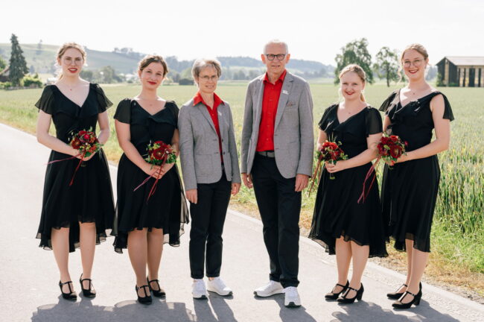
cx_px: 242
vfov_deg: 26.9
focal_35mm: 50
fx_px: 672
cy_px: 161
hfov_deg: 39.6
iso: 100
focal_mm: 50
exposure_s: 1/640
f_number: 4
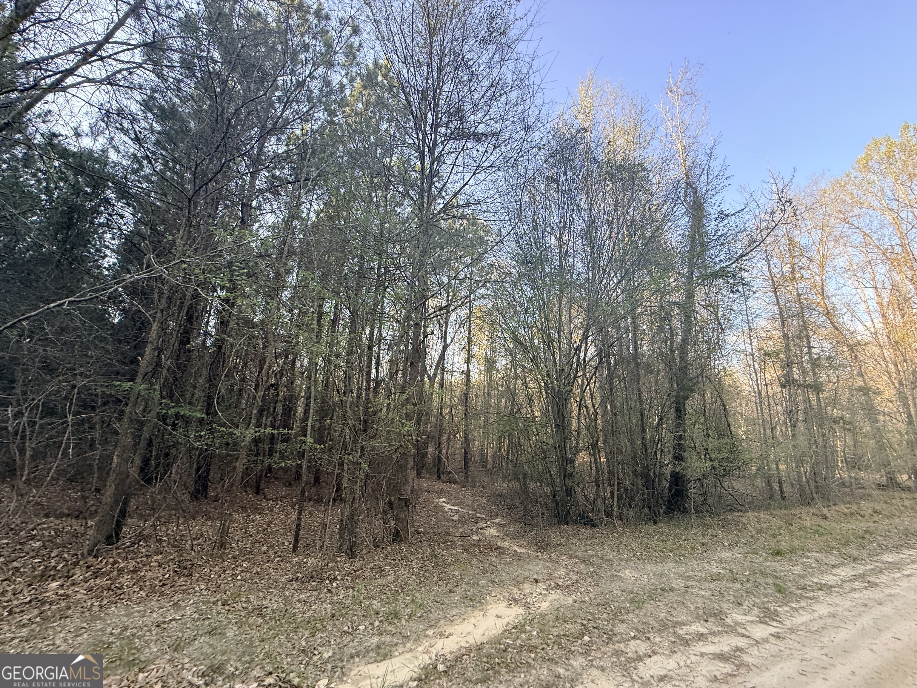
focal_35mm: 14
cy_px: 344
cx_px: 458
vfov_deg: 85.7
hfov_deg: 102.1
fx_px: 371
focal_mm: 2.22
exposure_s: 1/131
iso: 64
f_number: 2.2
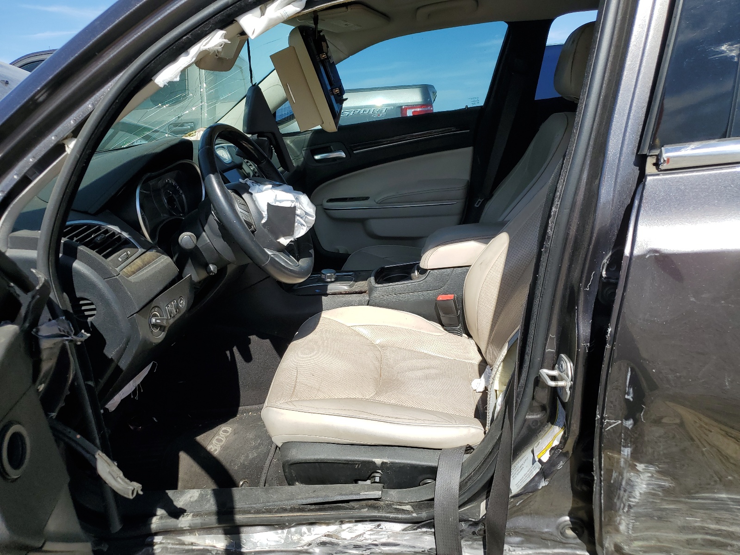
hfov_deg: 67.3
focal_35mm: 26
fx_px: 556
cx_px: 370
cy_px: 278
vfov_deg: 53.1
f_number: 1.5
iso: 50
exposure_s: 1/2500
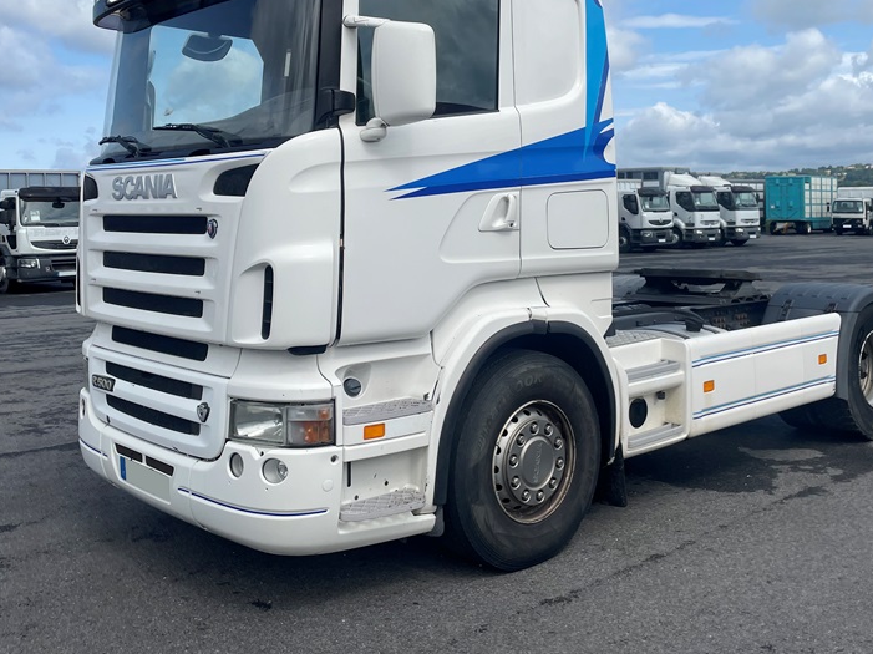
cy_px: 199
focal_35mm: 38
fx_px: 958
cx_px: 492
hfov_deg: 48.9
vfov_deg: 37.1
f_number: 1.6
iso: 32
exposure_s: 1/4464
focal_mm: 4.2
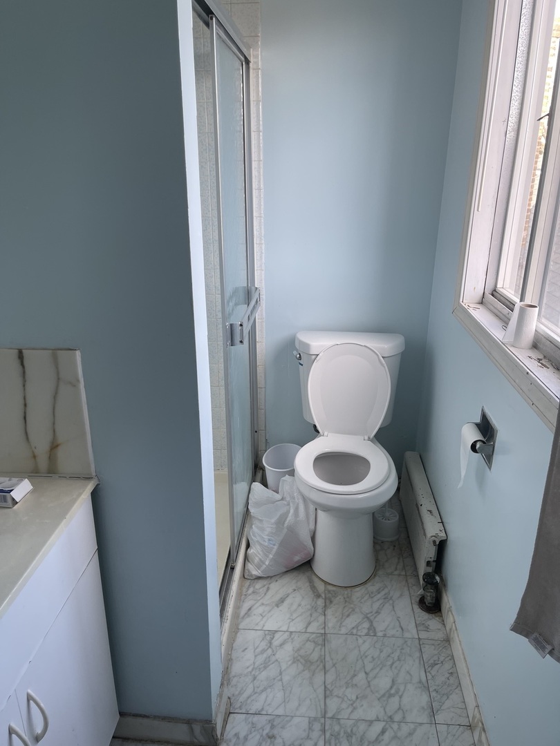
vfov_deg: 69.4
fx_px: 539
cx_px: 280
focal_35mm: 25
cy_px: 373
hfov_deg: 54.9
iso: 50
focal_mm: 5.1
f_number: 1.6
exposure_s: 1/120
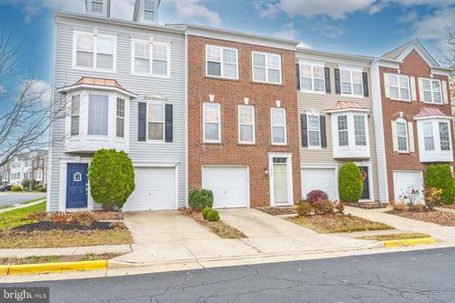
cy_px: 152
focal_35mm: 24
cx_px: 228
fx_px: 310
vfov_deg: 52.2
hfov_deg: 72.6
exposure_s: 1/1250
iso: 1000
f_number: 7.1
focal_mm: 24.5
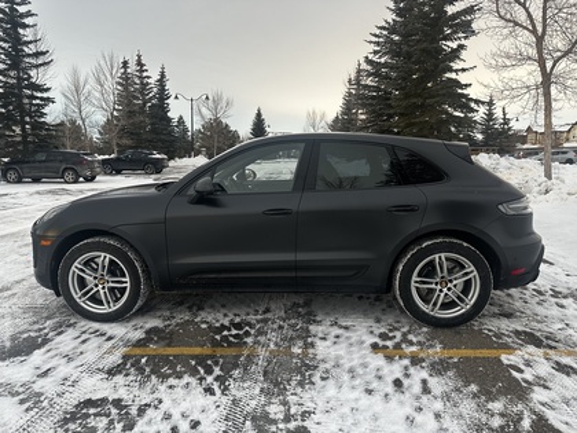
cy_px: 216
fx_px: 400
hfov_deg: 71.6
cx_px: 288
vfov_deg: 56.8
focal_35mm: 24
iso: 80
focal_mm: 6.86
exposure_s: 1/317
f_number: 1.78
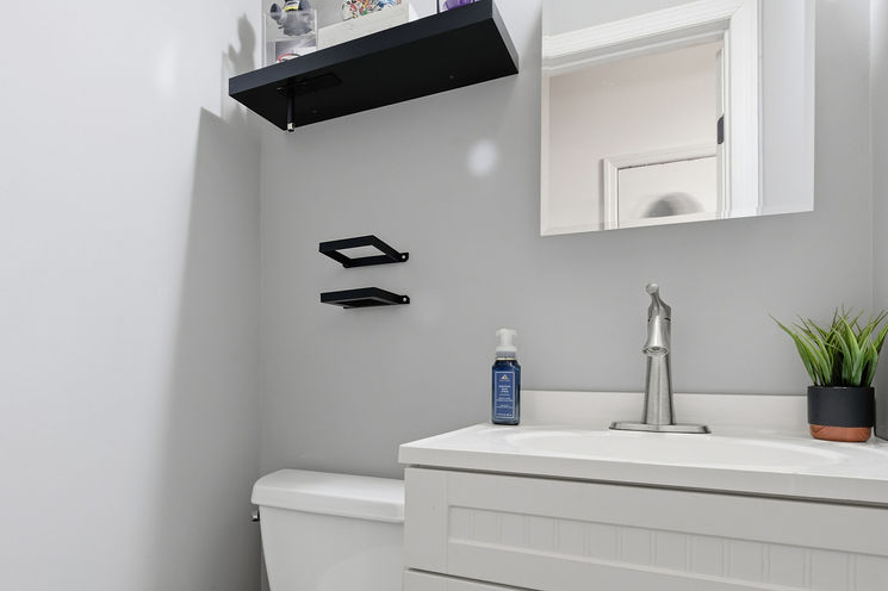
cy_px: 398
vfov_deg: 55.9
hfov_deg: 78.3
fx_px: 542
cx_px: 391
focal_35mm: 22
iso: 100
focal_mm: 16
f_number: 8
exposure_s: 1/2.5
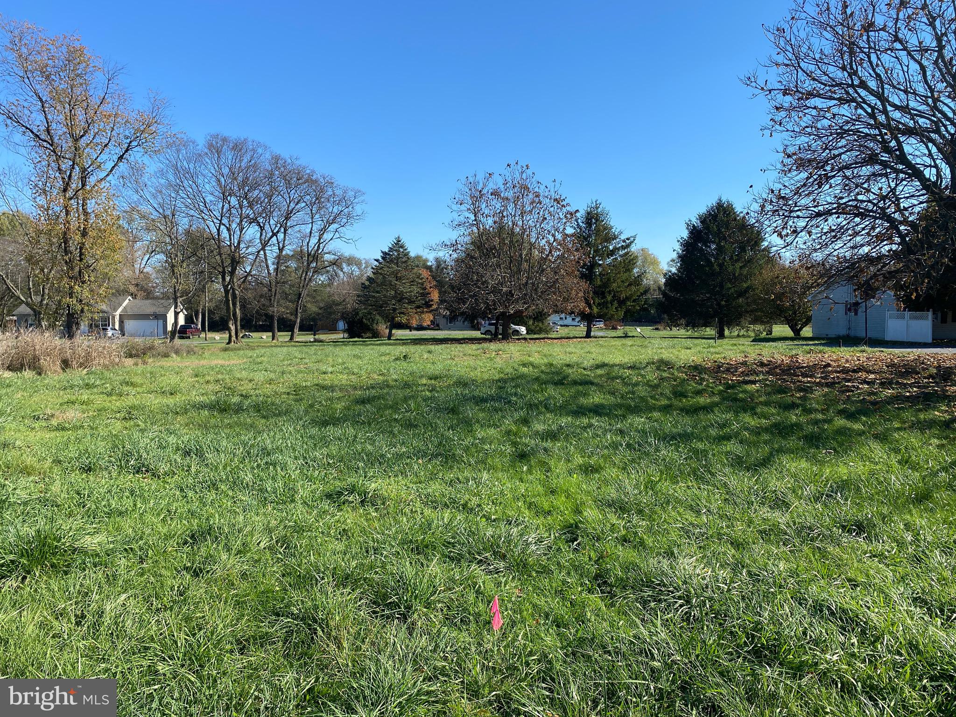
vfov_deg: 53.1
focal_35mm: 26
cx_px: 478
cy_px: 358
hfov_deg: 67.3
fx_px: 718
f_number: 1.8
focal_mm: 4.25
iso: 32
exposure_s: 1/1754
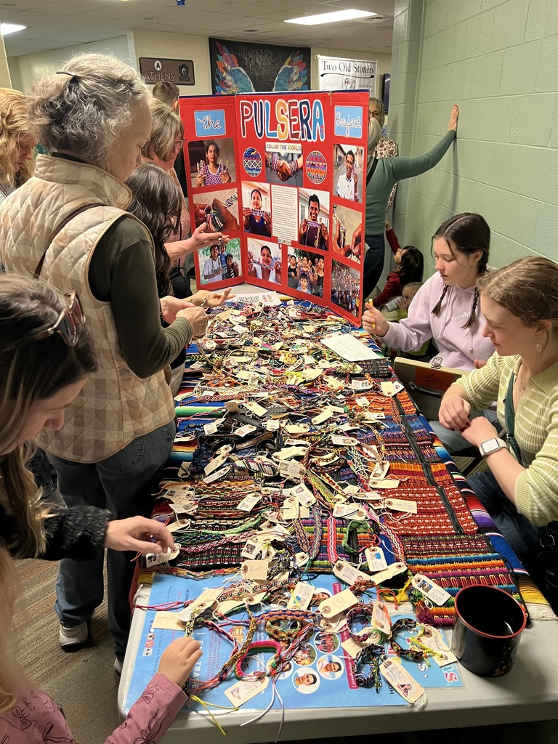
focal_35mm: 26
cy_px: 372
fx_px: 559
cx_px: 279
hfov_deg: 53.1
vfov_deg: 67.3
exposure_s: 1/60
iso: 320
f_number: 1.5
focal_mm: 5.7
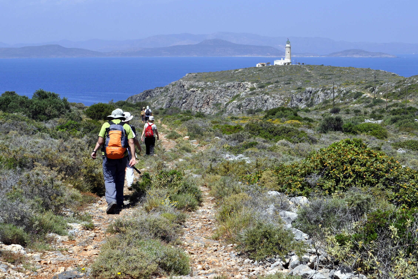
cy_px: 132
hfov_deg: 29.6
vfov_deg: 20.0
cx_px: 225
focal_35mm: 68
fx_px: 789
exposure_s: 1/400
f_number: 10
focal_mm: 40
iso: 200
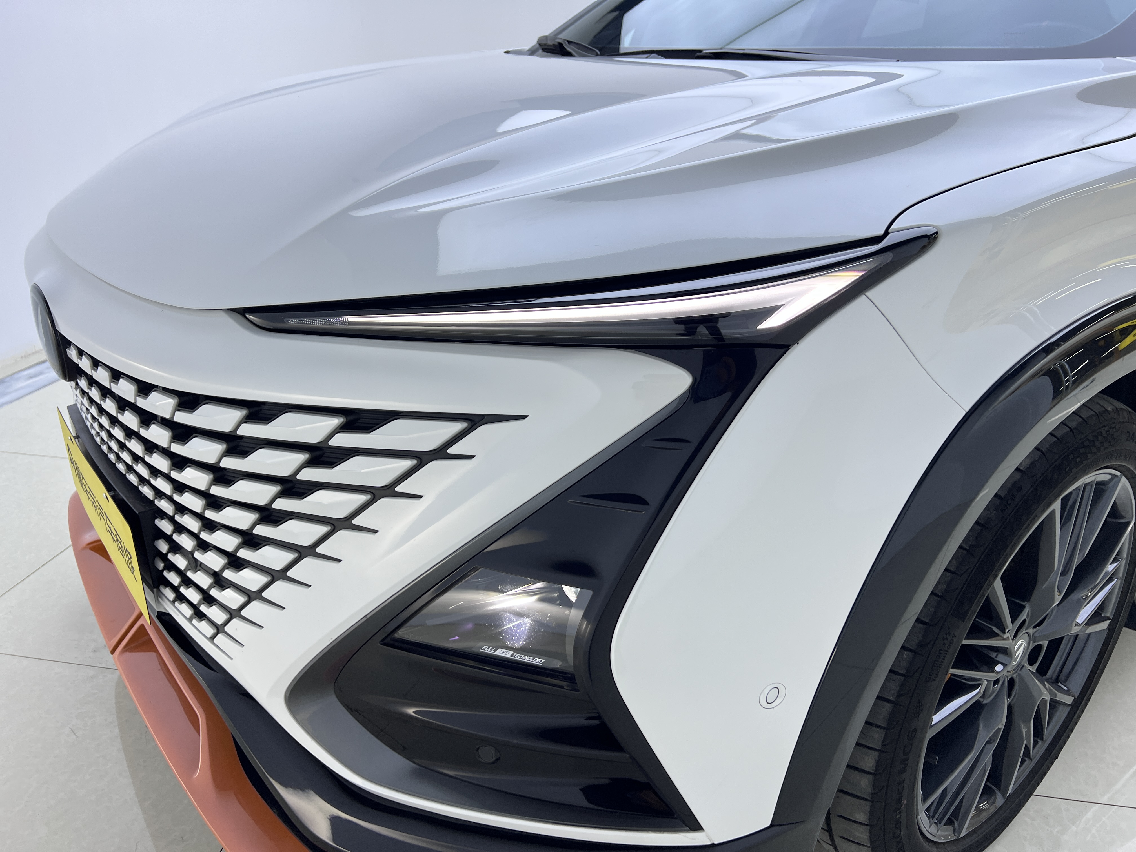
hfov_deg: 67.3
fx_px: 853
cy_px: 426
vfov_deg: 53.1
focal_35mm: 26
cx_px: 568
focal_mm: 5.7
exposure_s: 1/135
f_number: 1.5
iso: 32
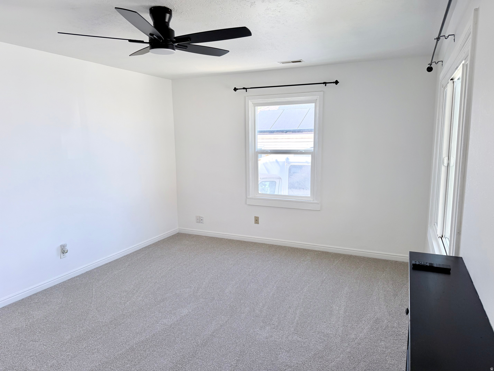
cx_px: 247
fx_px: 343
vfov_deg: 56.8
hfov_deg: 71.6
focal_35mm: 24
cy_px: 186
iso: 80
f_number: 1.78
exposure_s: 1/249
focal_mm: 6.76
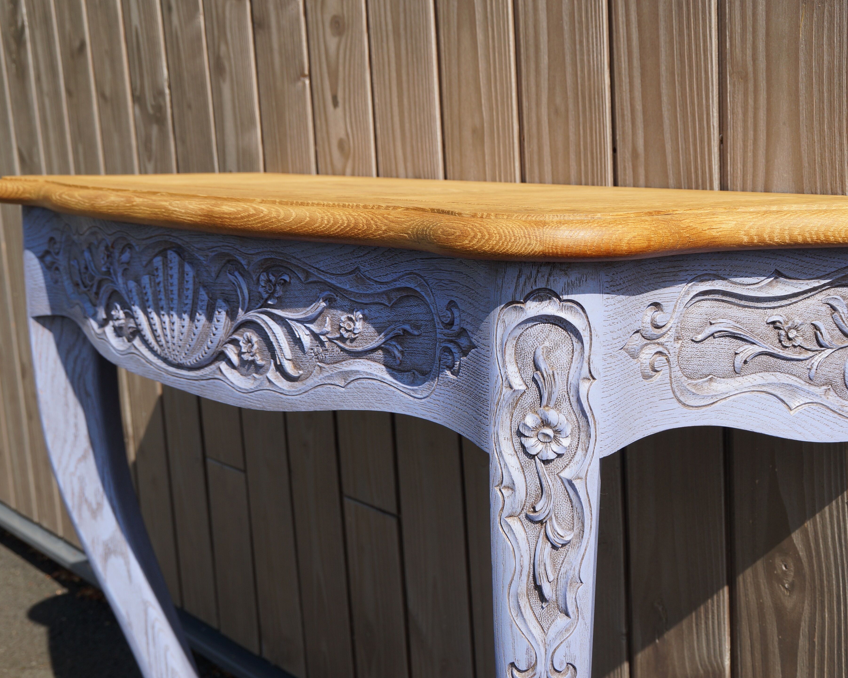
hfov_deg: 36.6
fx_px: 1280
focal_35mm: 51
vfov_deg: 29.7
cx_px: 464
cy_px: 339
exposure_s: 1/200
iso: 100
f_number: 8
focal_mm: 30
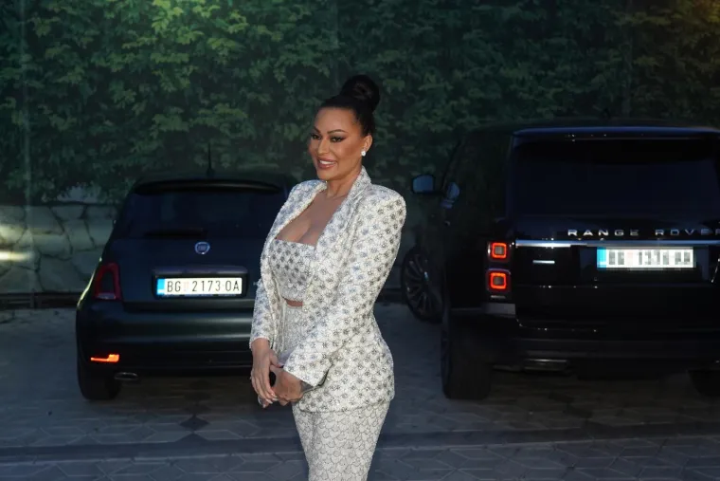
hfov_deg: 42.7
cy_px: 240
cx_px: 360
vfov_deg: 29.3
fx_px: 920
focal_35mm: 46
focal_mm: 31
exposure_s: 1/250
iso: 2000
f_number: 4.5
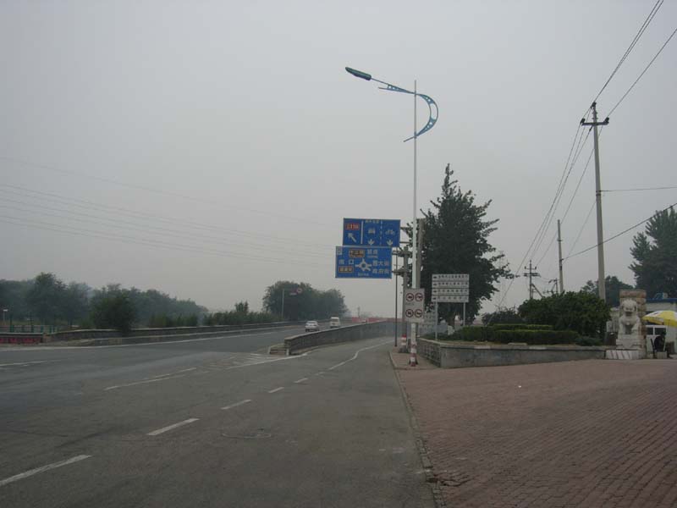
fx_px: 685
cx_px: 338
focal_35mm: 35
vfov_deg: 40.7
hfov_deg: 52.6
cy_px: 254
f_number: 8
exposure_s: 1/160
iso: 50
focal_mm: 5.8
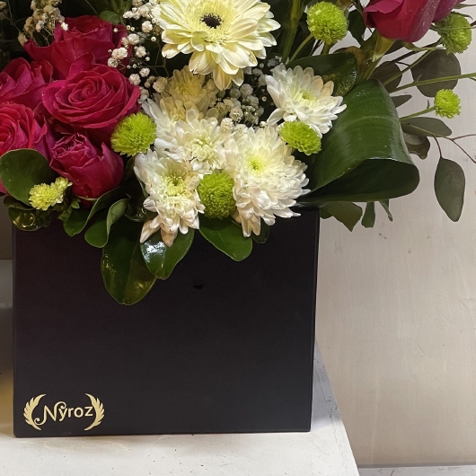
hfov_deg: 13.6
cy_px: -39
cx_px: 168
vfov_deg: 13.4
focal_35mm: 128
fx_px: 1991
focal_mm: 7.5
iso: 125
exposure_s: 1/50
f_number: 2.2
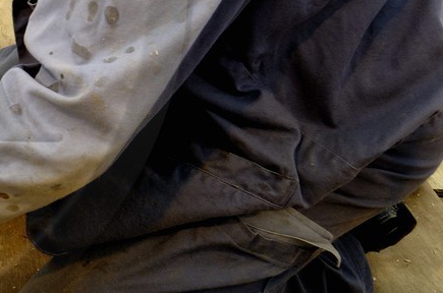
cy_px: -23
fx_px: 1017
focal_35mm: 83
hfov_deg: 20.7
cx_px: -231
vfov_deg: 16.0
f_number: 5.6
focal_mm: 15
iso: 100
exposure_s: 1/3.33
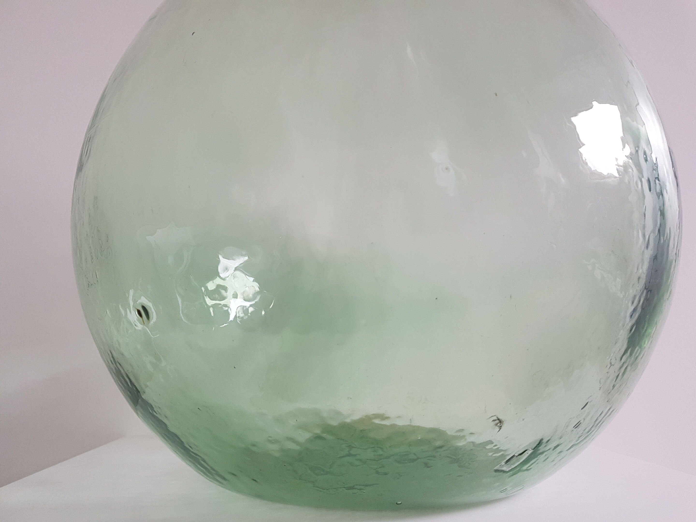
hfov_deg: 67.3
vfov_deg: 53.1
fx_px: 523
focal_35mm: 26
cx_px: 348
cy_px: 261
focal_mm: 4.2
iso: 125
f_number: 1.7
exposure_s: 1/50
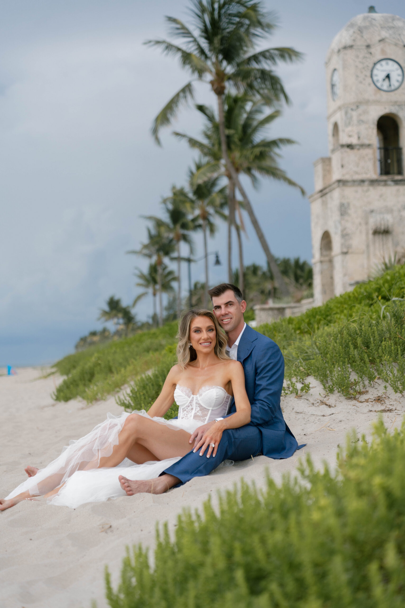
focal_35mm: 70
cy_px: 304
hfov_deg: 19.5
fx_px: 1181
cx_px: 202
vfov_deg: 28.8
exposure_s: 1/640
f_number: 2.8
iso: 320
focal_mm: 70
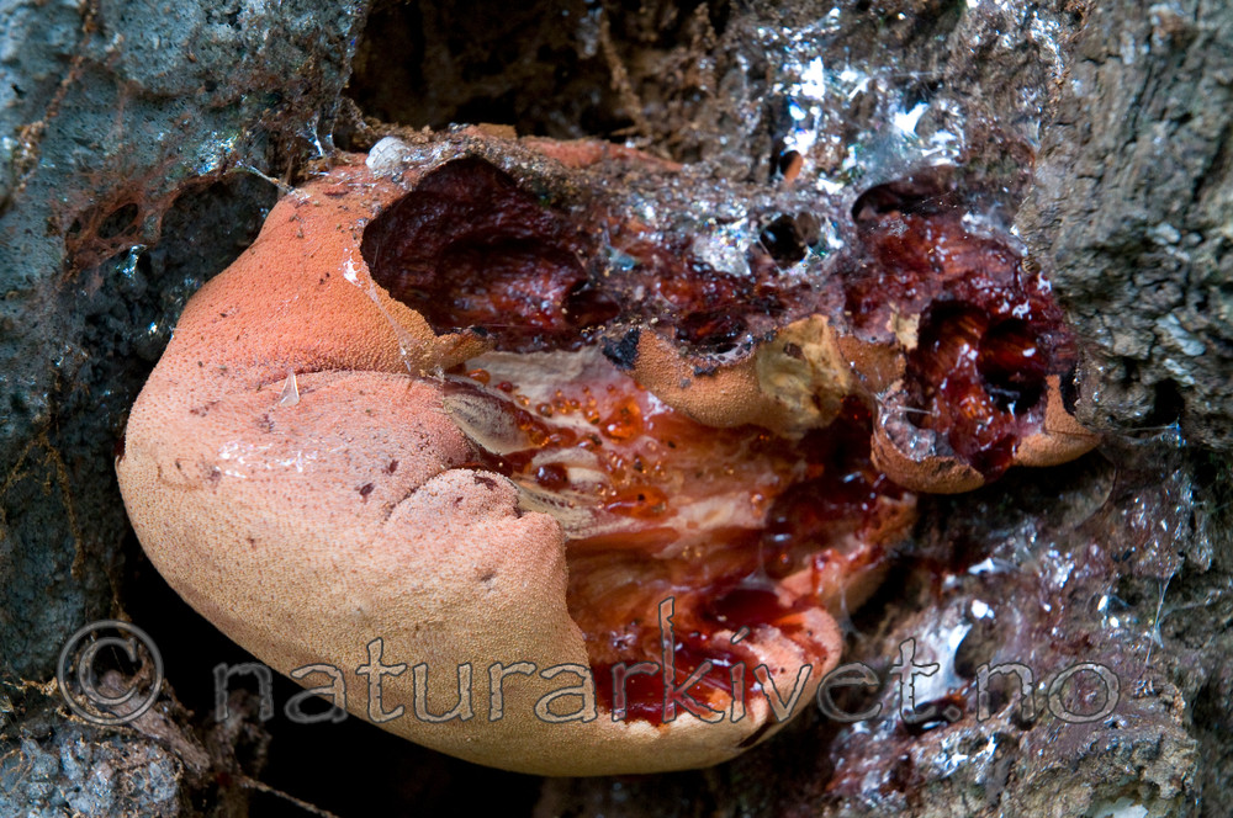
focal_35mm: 105
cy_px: 409
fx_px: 3592
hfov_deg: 19.5
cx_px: 616
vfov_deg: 13.0
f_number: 9
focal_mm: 70
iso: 1000
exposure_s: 1/30
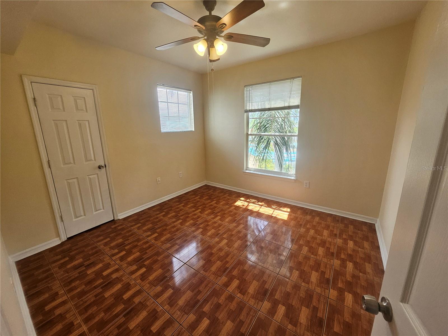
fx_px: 168
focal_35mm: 13
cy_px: 168
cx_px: 224
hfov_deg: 106.2
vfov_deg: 89.9
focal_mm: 1.74
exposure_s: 1/120
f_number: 2.2
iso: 50
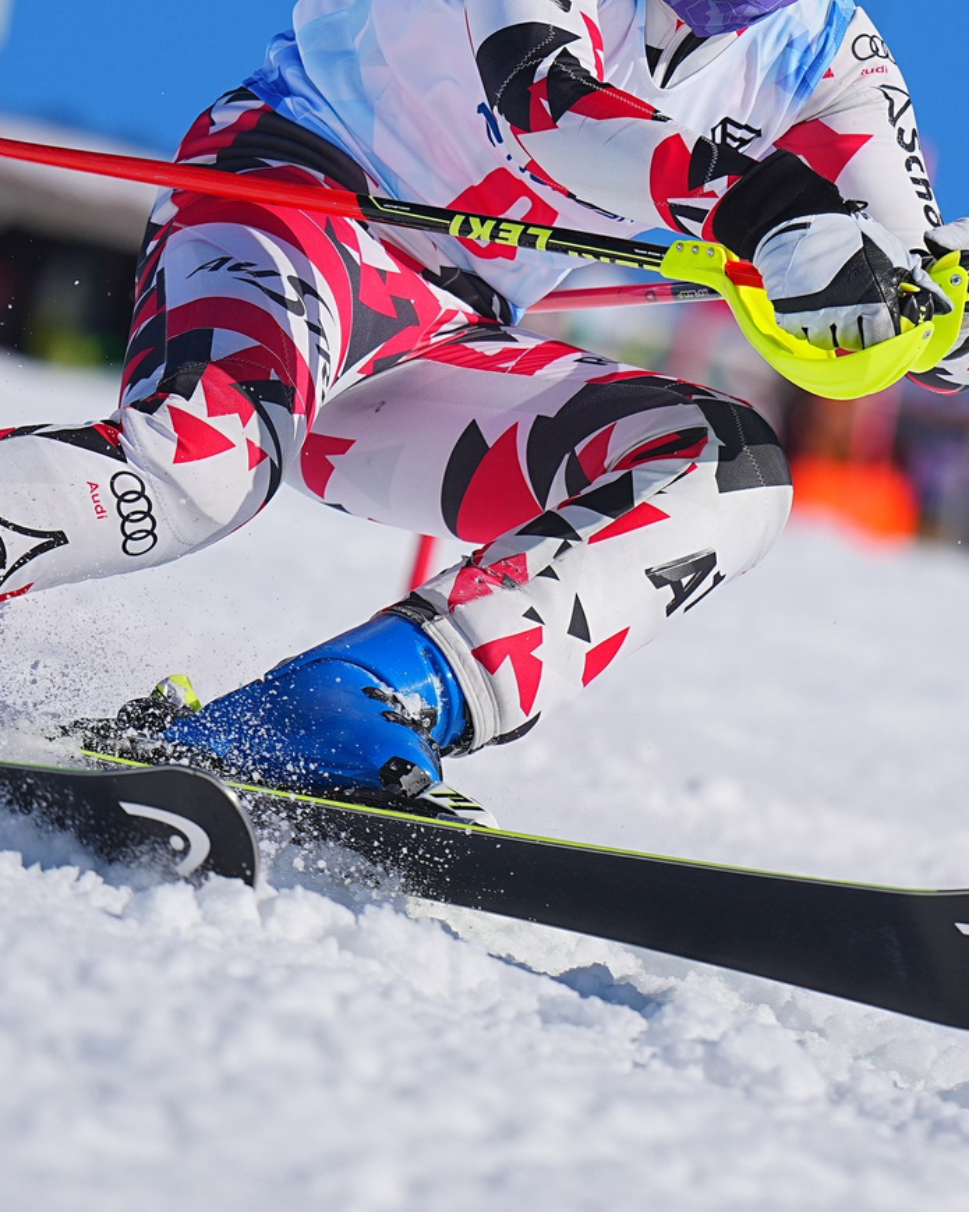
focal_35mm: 379
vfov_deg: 5.1
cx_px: 679
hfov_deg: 4.1
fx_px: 13589
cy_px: 242
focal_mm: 137
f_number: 2.8
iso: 100
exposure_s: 1/5000
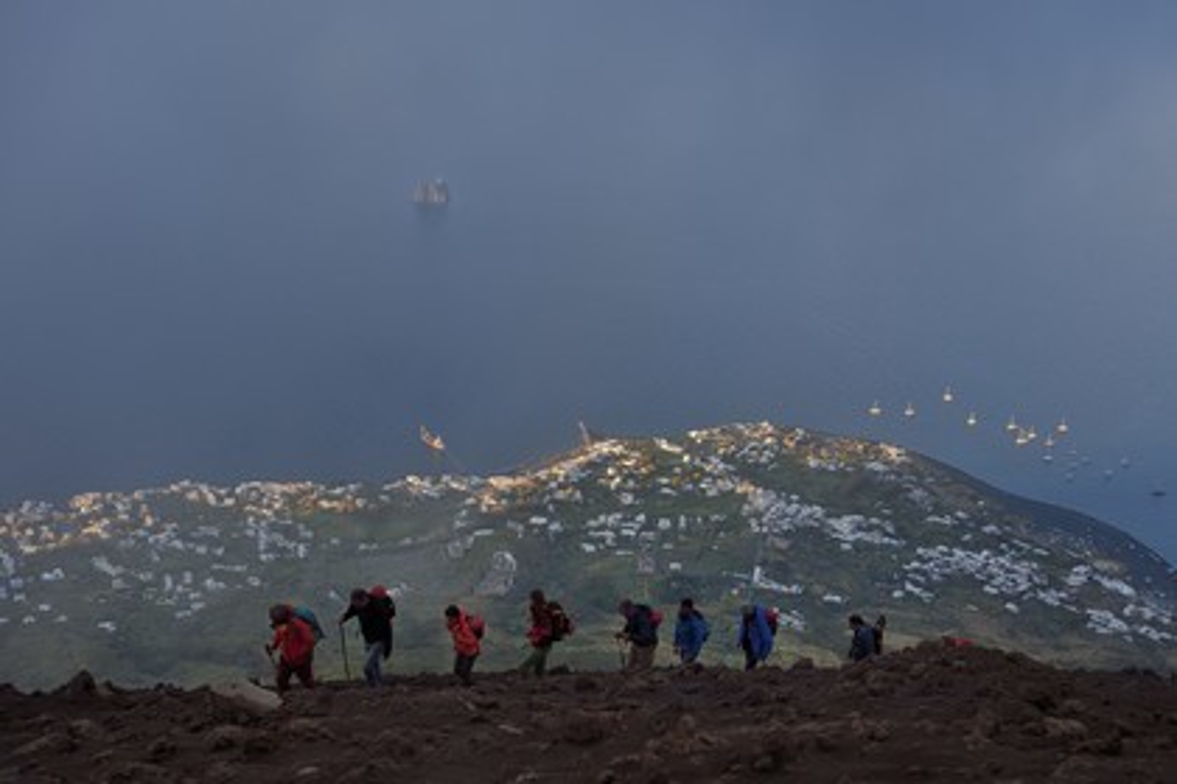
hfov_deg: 38.2
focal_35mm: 52
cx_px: 588
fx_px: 1700
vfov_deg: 26.0
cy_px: 392
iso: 400
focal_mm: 52
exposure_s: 1/200
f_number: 8
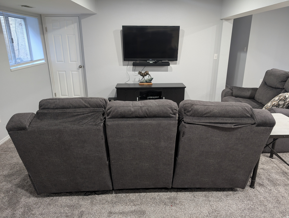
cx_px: 144
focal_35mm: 24
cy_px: 109
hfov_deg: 71.5
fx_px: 201
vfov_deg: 56.9
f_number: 1.68
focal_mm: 6.9
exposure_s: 1/23.8
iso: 237
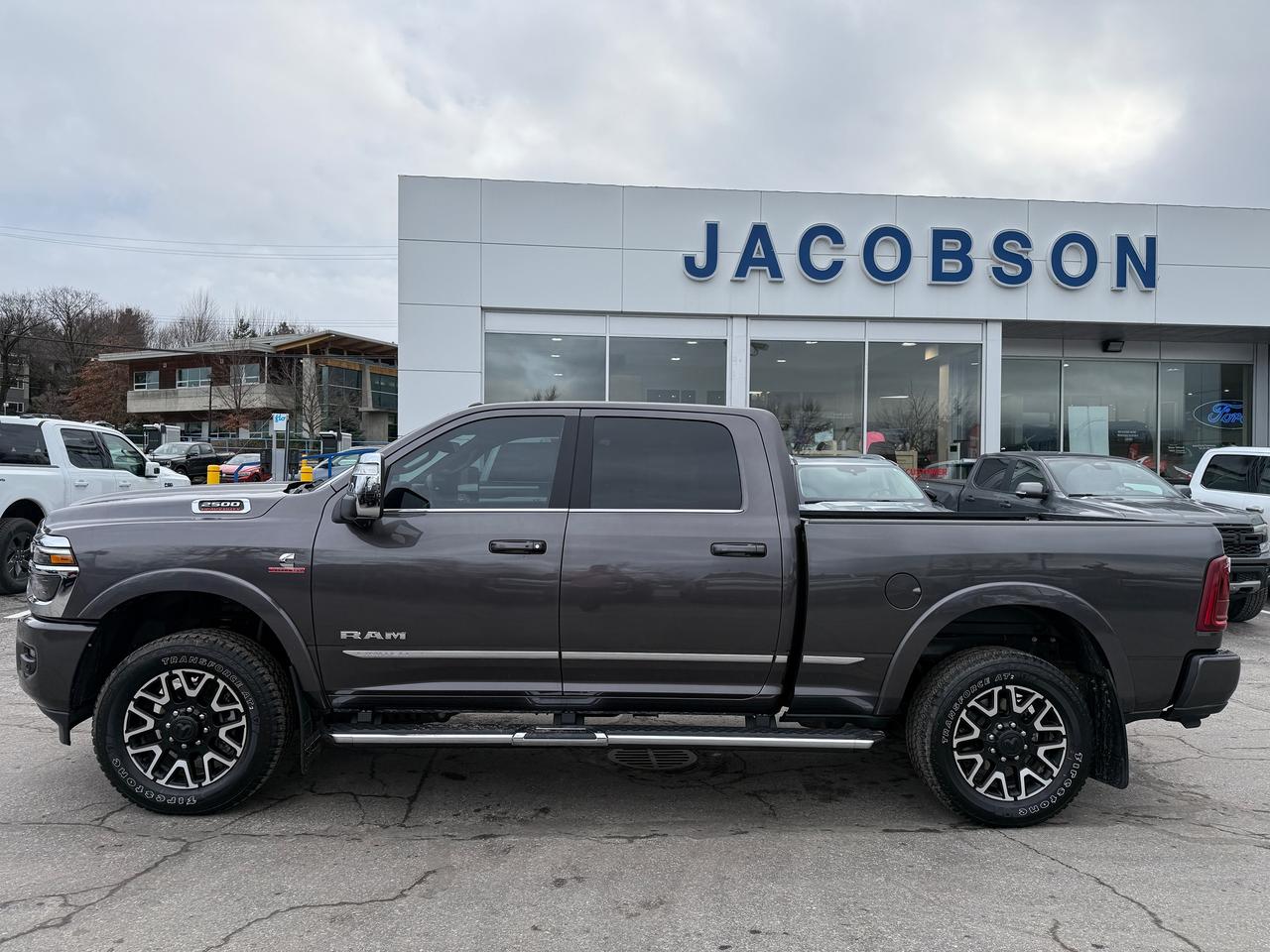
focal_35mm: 24
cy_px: 476
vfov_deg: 56.8
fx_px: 881
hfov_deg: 71.6
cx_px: 635
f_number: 1.78
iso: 80
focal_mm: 6.76
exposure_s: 1/1901
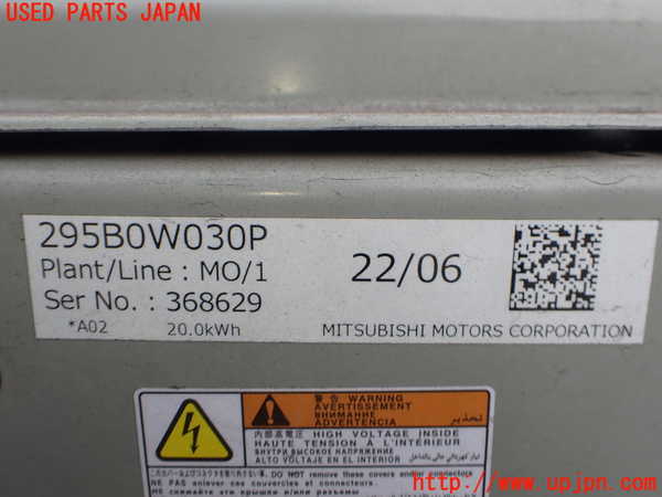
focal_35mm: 30
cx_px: 331
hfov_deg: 60.0
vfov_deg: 46.8
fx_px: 574
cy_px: 248
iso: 100
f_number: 3.2
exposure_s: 1/250
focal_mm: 5.4
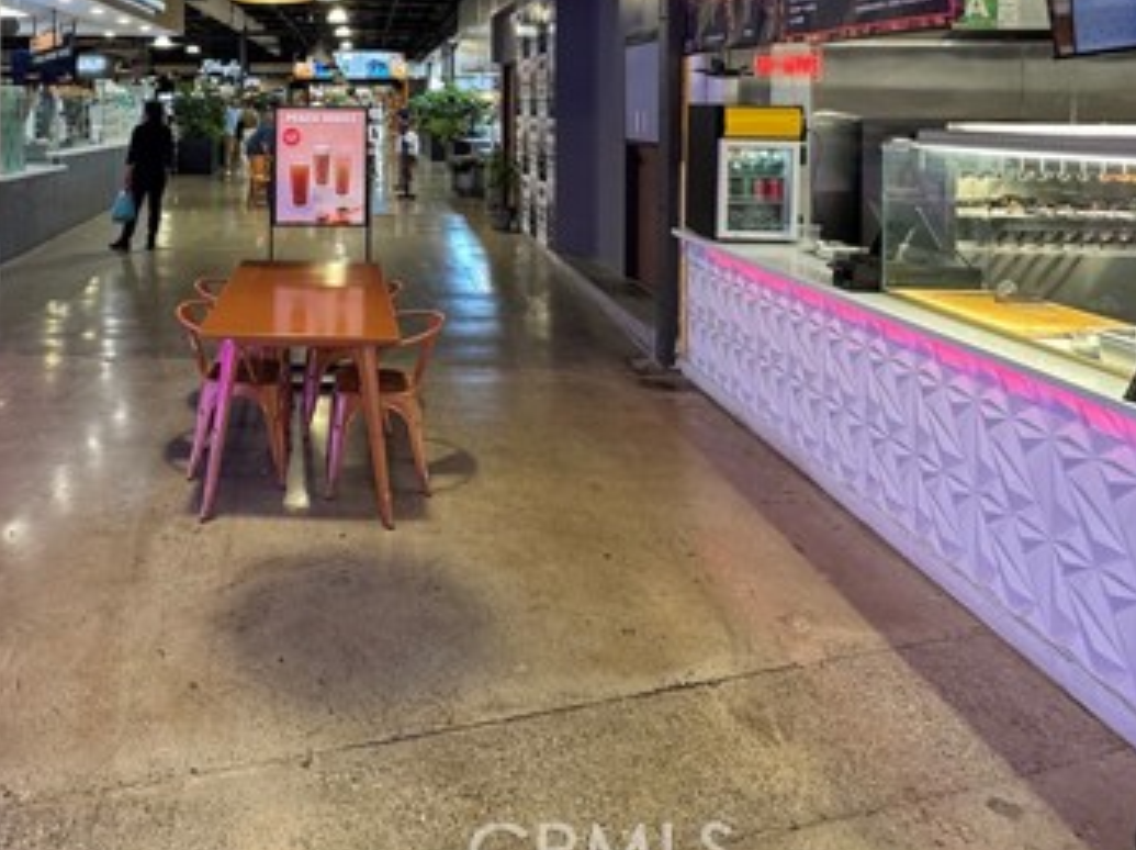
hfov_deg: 64.1
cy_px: 109
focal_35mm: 26
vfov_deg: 48.3
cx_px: 310
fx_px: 852
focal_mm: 2.22
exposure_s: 1/60
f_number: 2.2
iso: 200
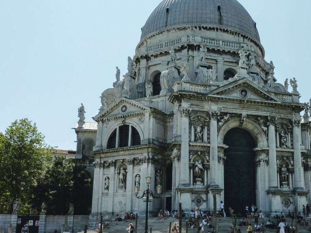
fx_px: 359
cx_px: 217
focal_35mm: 40
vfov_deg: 35.9
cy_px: 137
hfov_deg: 45.8
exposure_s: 1/500
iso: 125
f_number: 5.6
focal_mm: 4.1
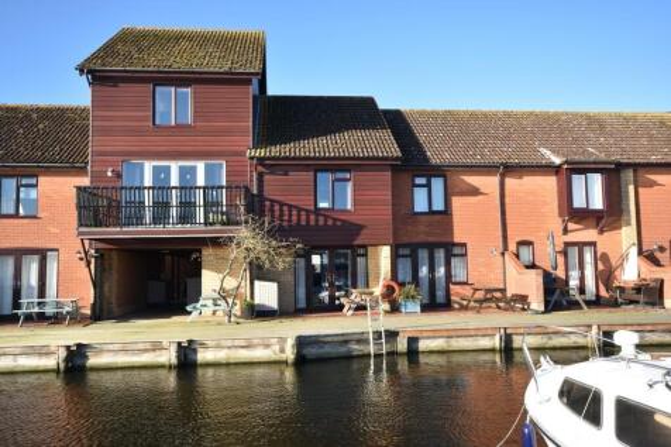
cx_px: 336
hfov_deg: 61.9
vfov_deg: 43.6
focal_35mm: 30
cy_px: 224
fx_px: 559
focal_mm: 20
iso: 360
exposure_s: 1/250
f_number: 8
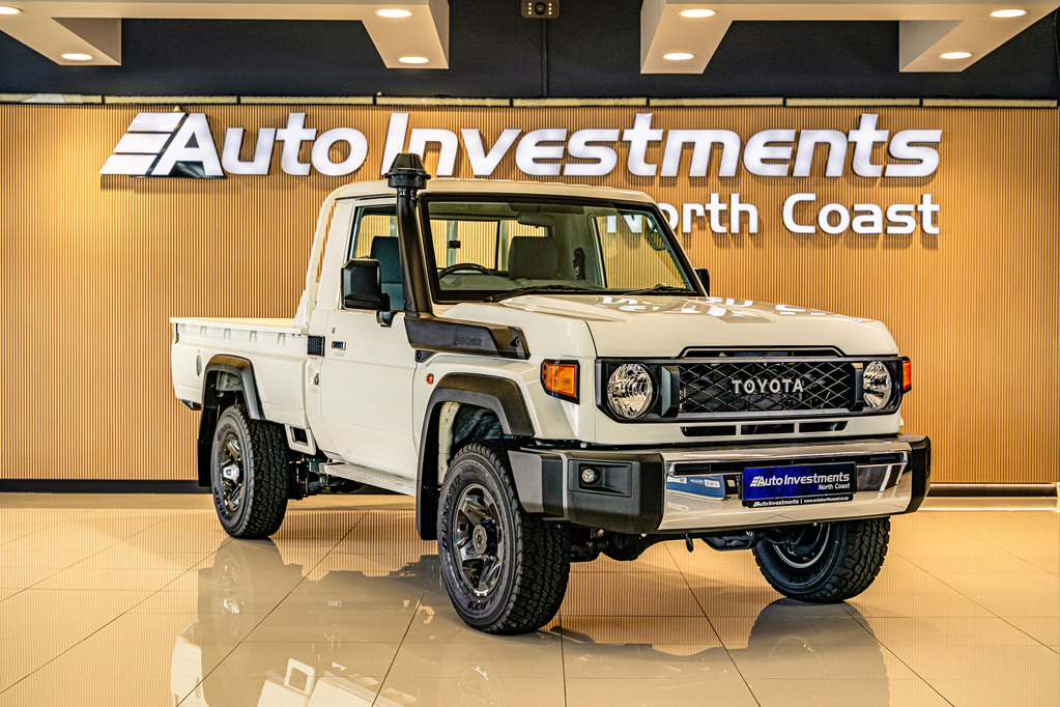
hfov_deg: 38.2
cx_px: 530
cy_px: 354
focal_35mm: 52
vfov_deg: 26.0
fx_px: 1531
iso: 400
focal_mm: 52
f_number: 4.5
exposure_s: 1/125
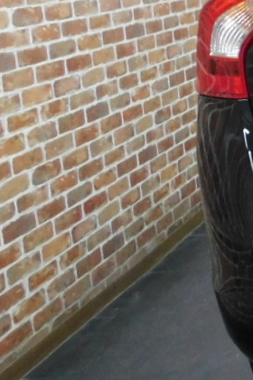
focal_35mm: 91
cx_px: 604
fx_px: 961
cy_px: 99
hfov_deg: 12.1
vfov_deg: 22.2
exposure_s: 1/30
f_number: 3
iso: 320
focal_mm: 4
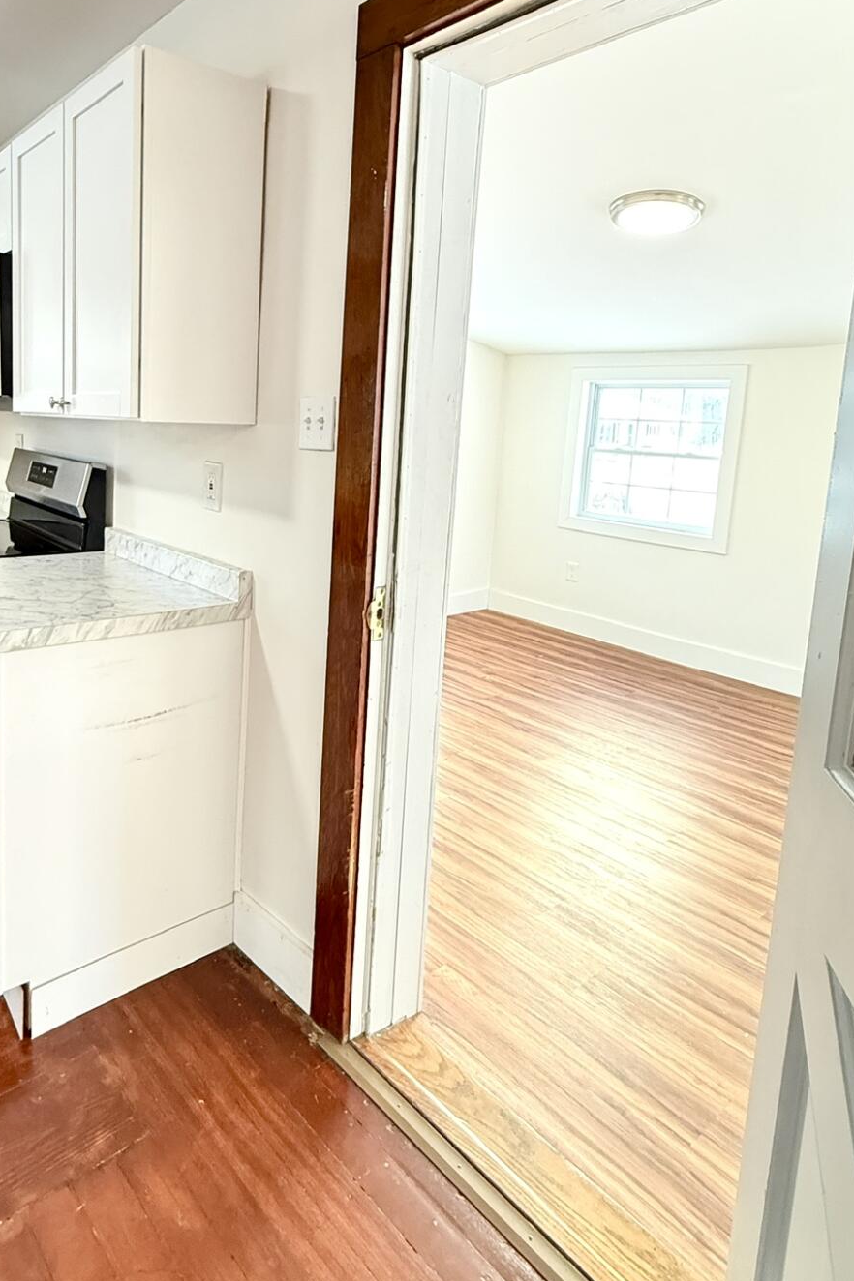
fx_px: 783
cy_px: 520
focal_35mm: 22
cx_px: 283
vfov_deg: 77.8
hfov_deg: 56.0
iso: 640
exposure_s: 1/60
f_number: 2.2
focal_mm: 2.22
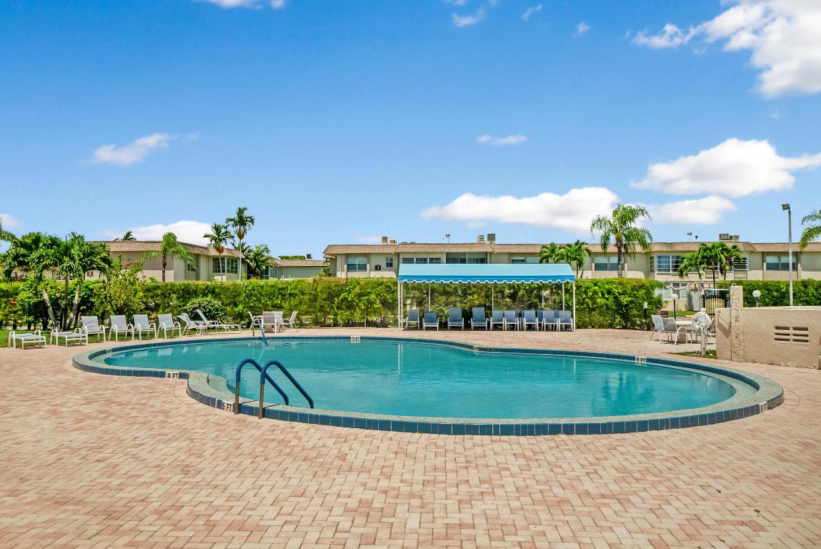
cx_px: 410
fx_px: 616
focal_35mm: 27
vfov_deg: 48.0
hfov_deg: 67.3
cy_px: 274
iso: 2000
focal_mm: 27
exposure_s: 1/3200
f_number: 8
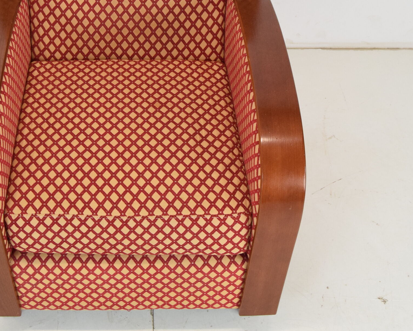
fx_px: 746
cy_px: 61
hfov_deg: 30.7
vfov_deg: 24.5
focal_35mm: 61
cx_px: 131
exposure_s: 1/200
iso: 1600
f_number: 7.1
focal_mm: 22
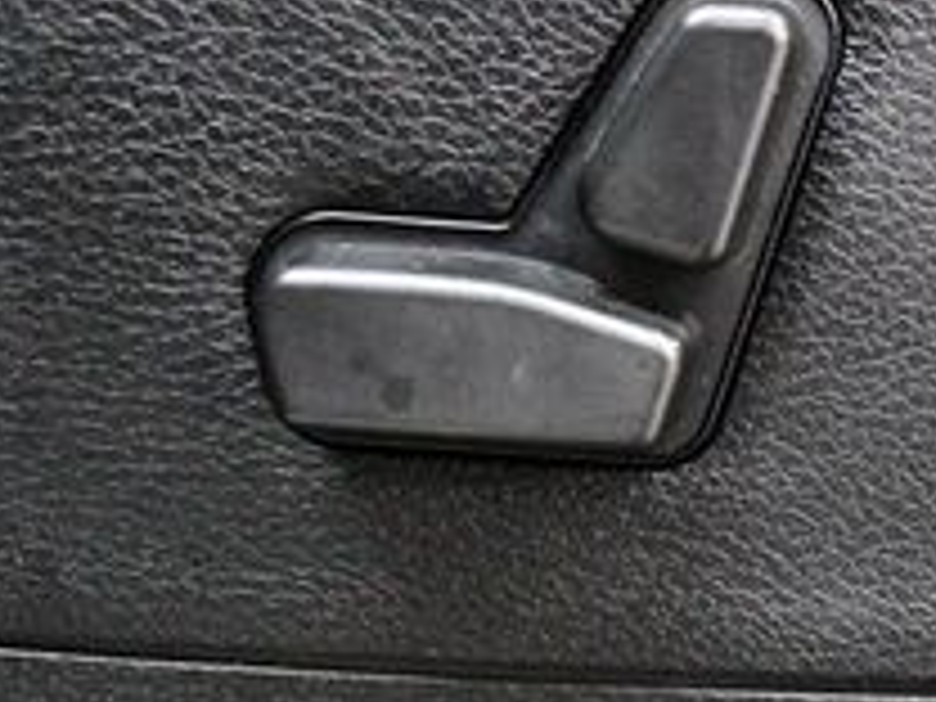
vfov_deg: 18.4
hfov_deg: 23.5
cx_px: 904
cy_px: 477
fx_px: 2163
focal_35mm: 80
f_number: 3.5
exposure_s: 1/60
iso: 9000
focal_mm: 18
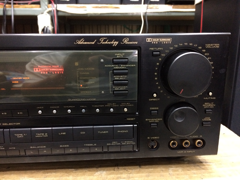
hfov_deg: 61.7
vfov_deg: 48.2
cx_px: 120
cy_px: 90
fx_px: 201
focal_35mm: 29
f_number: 2.2
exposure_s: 1/17
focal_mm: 4.15
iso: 400
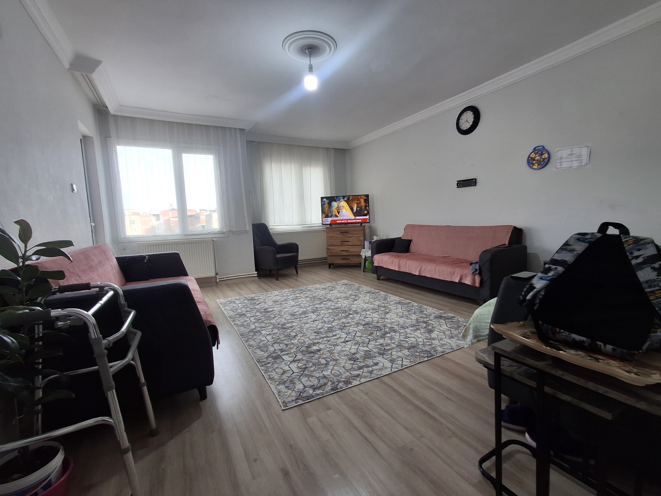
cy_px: 248
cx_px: 330
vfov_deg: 78.1
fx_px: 306
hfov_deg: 94.5
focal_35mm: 16
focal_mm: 1.64
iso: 40
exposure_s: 1/60
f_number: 2.2
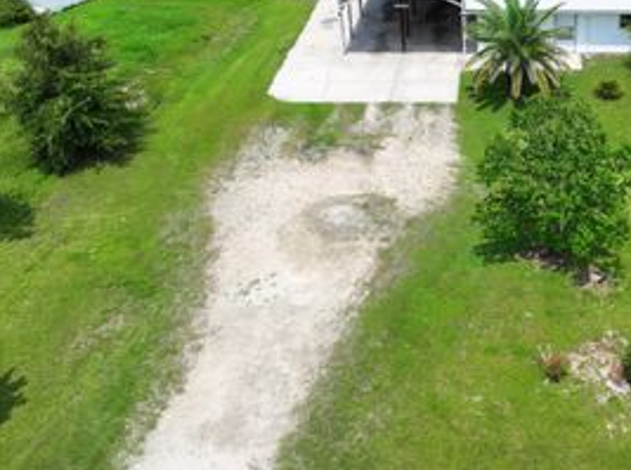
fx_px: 818
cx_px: 508
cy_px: 163
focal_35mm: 45
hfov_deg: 40.4
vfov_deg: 31.8
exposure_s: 1/2000
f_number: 2.8
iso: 130
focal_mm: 12.29
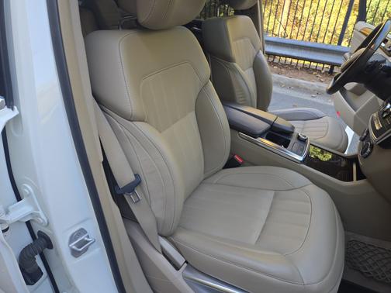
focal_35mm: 23
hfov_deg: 73.9
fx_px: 260
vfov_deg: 58.9
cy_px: 146
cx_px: 196
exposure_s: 1/120
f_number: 1.8
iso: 40
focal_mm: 5.4
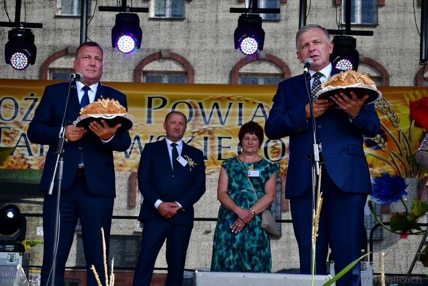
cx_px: 214
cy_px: 143
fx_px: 797
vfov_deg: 20.3
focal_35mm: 67
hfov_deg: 30.1
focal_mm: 45
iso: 400
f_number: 5.6
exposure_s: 1/1250
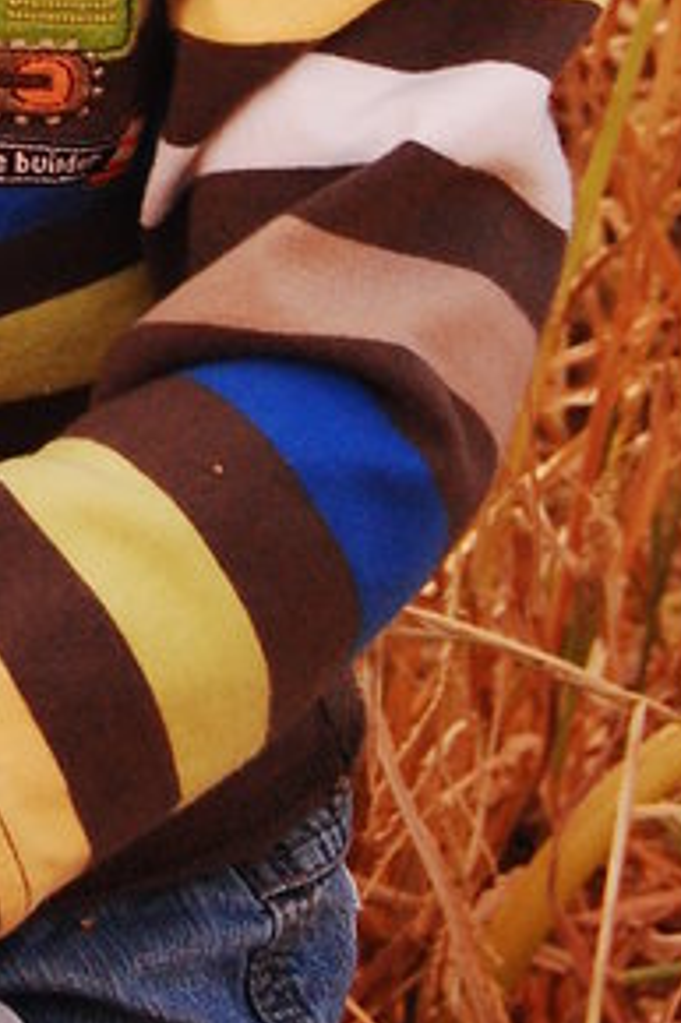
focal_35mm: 212
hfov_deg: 6.4
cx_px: -213
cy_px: -265
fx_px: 6022
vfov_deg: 9.6
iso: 800
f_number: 10
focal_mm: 40
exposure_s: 1/640
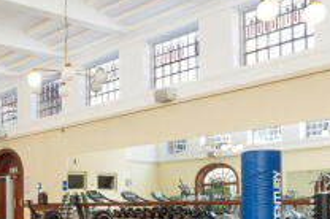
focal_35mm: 55
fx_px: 503
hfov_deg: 33.7
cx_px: 14
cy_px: 206
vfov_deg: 23.7
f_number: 11
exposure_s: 1/2.5
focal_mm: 24
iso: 200
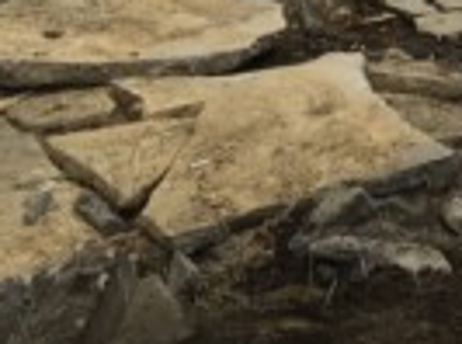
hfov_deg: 10.8
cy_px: -678
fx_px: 2329
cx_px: 761
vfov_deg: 7.5
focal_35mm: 175
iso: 25
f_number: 2.2
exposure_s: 1/1115
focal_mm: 4.15
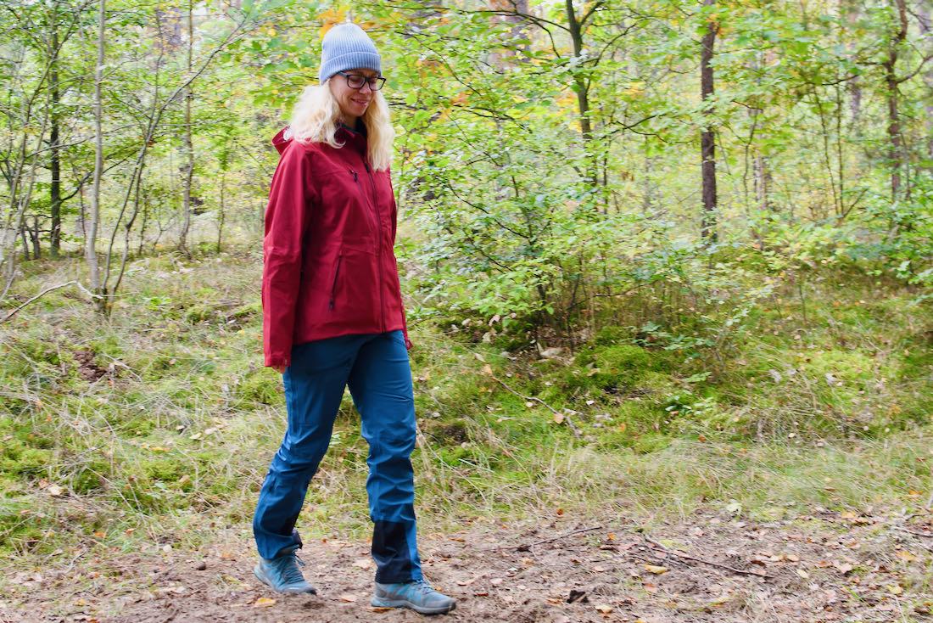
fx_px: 1348
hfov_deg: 38.2
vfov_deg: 26.0
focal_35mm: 52
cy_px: 312
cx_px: 466
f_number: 5.6
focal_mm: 35
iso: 400
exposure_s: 1/125
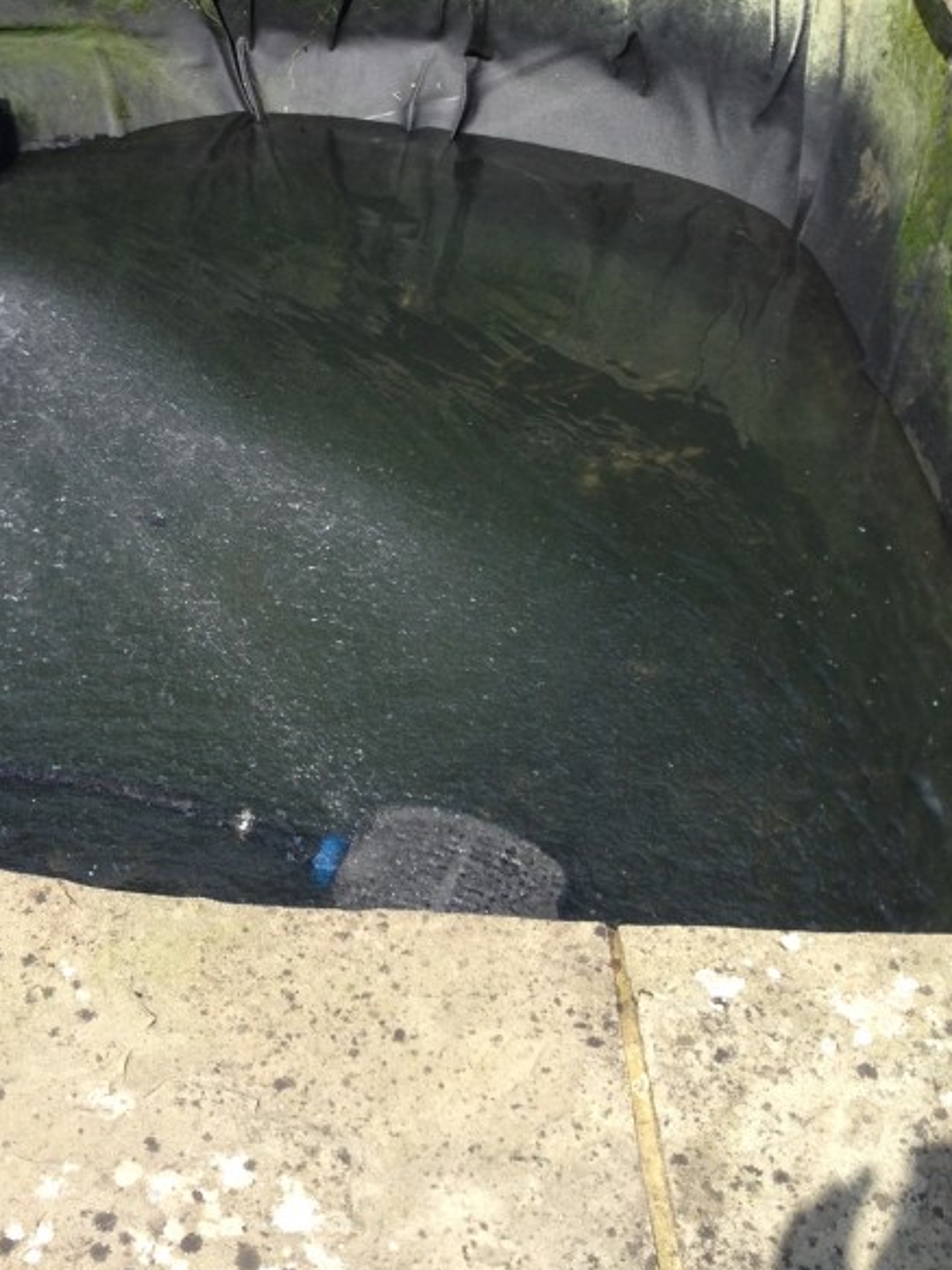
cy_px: 412
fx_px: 2128
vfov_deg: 32.9
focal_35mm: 58
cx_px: 152
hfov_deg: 24.7
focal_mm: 4.12
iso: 50
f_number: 2.4
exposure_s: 1/583
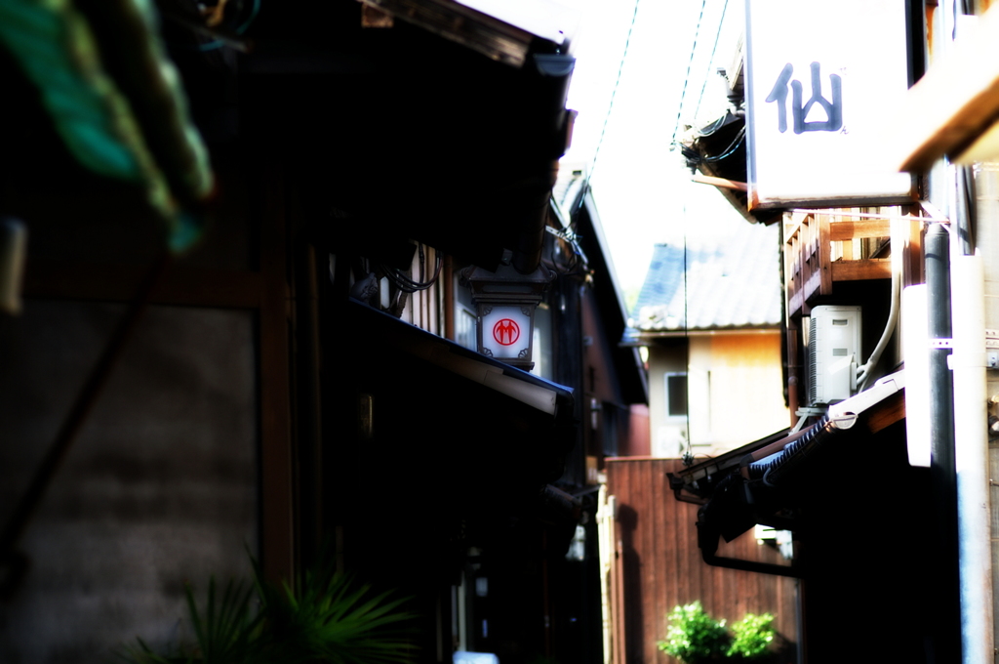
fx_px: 4157
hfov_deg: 13.7
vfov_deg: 9.1
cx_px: 500
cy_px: 332
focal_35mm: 150
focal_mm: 100
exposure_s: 1/400
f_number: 3.5
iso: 125
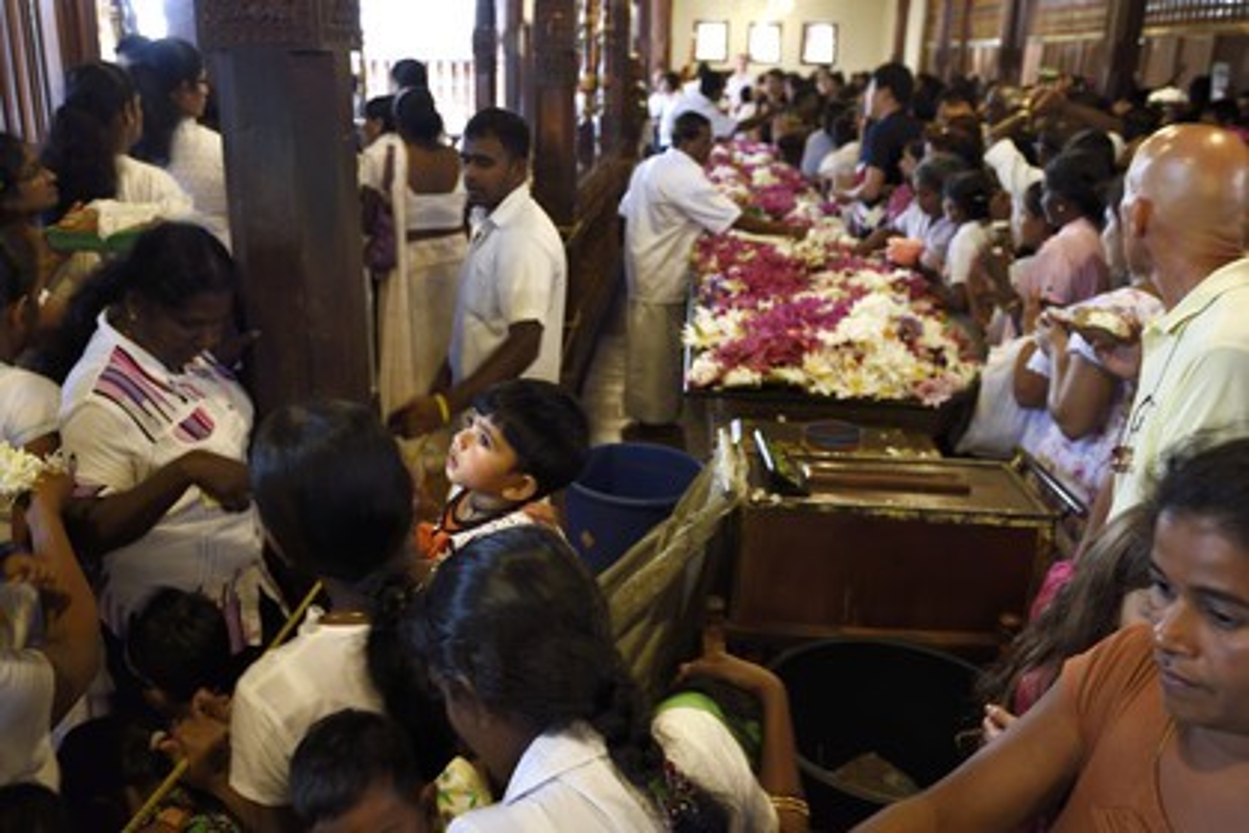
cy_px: 416
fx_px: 833
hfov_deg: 73.7
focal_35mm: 24
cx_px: 624
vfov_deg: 53.1
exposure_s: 1/30
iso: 1600
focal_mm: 24
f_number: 4
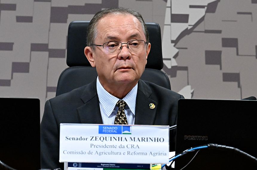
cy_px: 85
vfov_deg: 4.6
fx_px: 2138
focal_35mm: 300
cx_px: 128
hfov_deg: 6.9
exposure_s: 1/160
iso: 6400
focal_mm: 200
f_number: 7.1
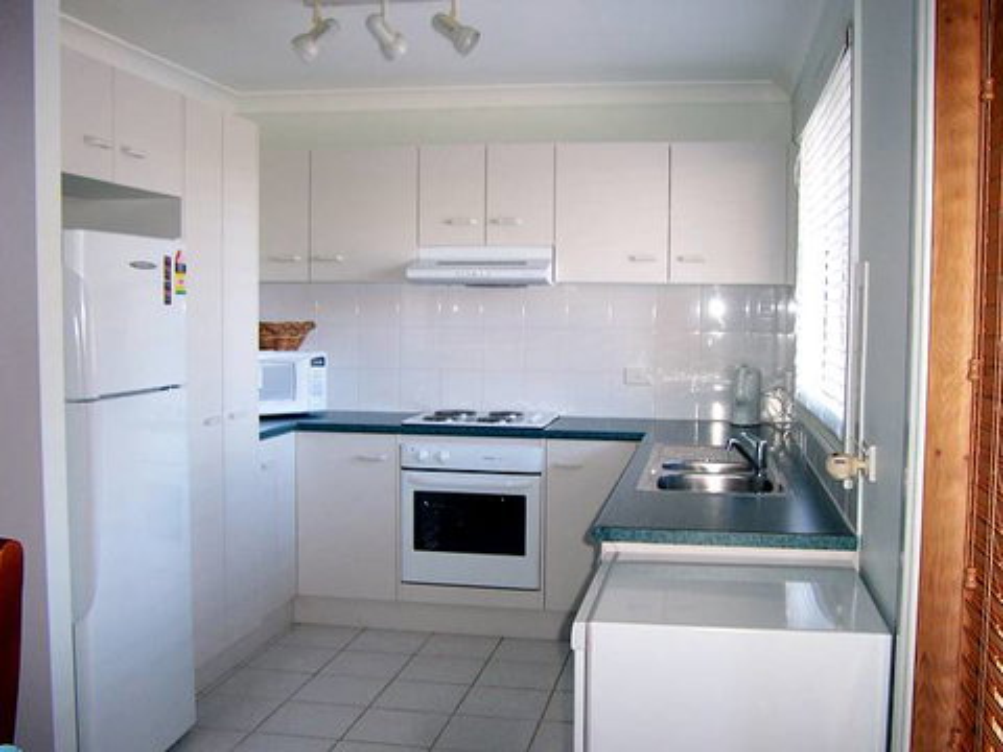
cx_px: 502
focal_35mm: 35
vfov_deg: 40.7
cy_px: 376
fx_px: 1014
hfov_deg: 52.6
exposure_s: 1/20
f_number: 2.8
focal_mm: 5.6
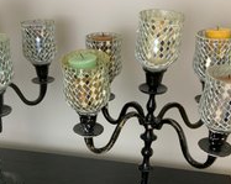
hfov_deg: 35.9
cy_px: 120
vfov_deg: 28.9
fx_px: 355
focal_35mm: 52
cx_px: 90
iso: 200
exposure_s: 1/60
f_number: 1.8
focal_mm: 3
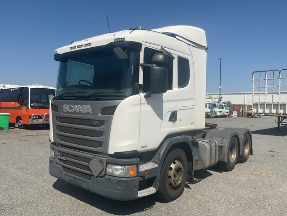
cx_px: 144
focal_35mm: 29
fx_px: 240
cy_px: 108
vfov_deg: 48.2
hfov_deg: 61.7
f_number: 1.8
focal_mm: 3
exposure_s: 1/3534
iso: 16
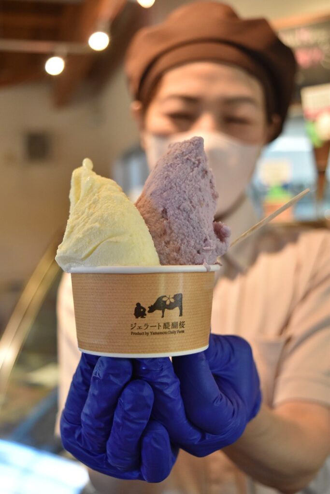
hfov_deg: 30.9
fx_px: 598
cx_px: 165
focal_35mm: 44
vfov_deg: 45.0
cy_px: 247
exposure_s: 1/200
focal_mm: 29
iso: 1600
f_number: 4.2
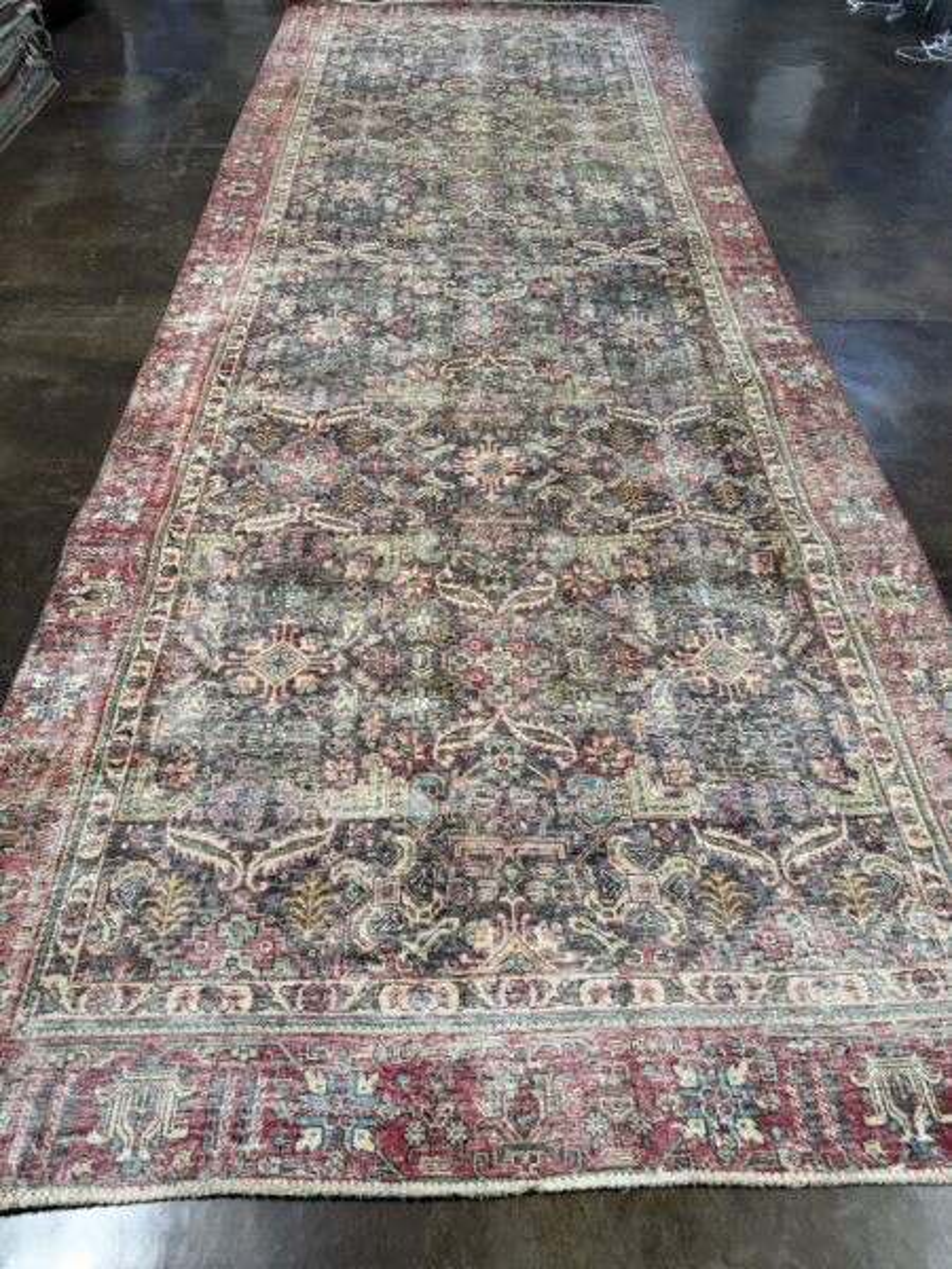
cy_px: 634
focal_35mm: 24
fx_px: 880
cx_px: 476
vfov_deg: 71.6
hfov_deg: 56.8
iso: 125
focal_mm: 6.76
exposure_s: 1/120
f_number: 1.78
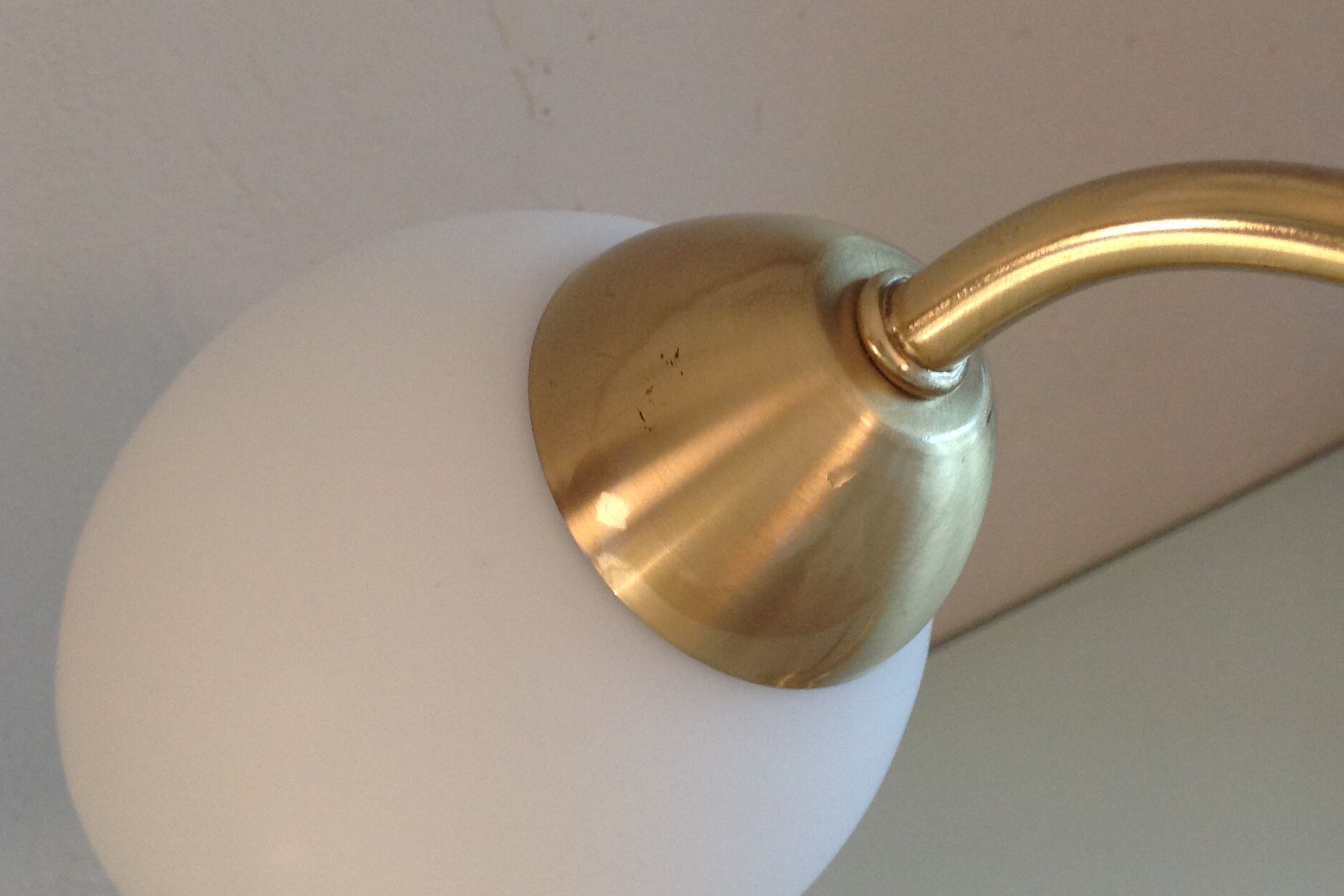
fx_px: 1867
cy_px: 486
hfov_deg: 39.6
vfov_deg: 27.0
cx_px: 675
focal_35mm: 50
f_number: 2.4
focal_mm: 4.28
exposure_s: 1/15
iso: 125
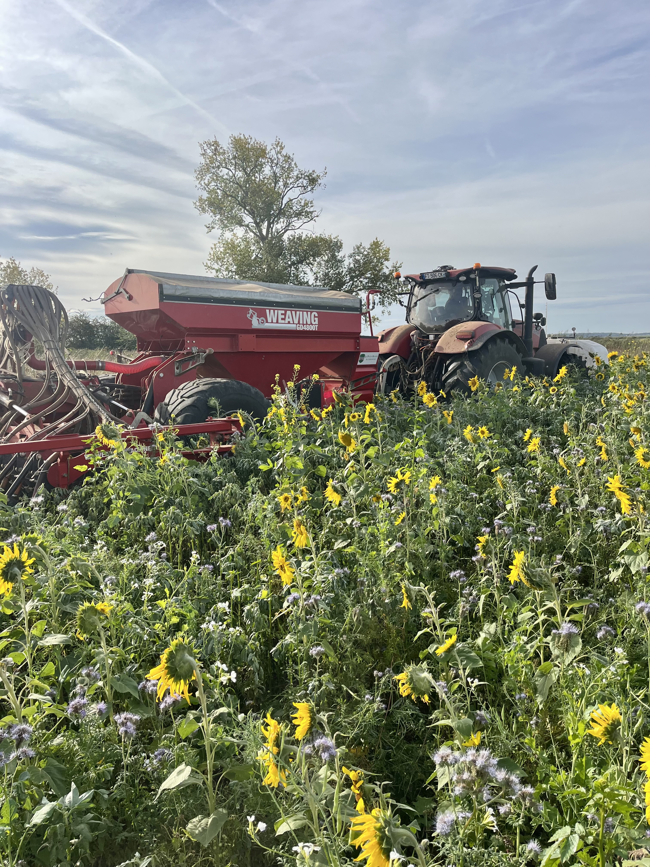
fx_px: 651
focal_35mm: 26
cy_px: 434
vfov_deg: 67.3
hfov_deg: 53.1
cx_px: 325
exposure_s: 1/2899
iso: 50
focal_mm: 5.1
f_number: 1.6
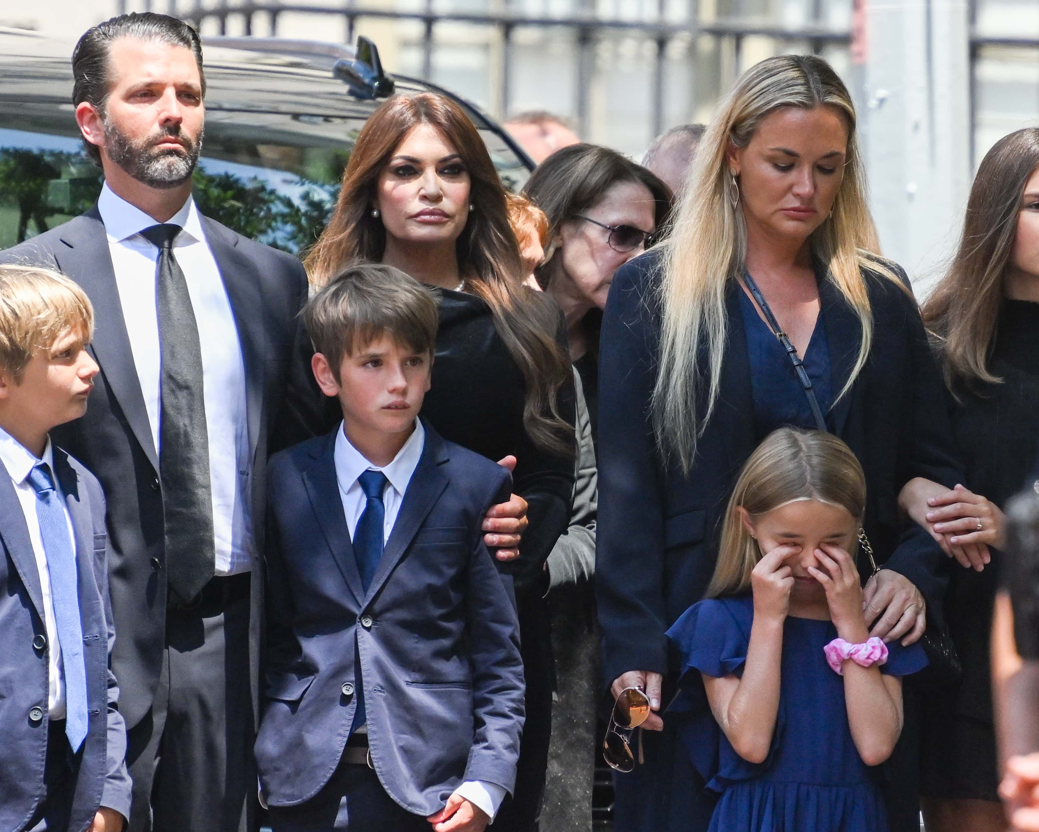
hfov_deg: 3.4
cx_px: 477
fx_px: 17714
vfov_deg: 2.7
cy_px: 415
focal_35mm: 576
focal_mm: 340
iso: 800
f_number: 6.3
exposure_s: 1/2000
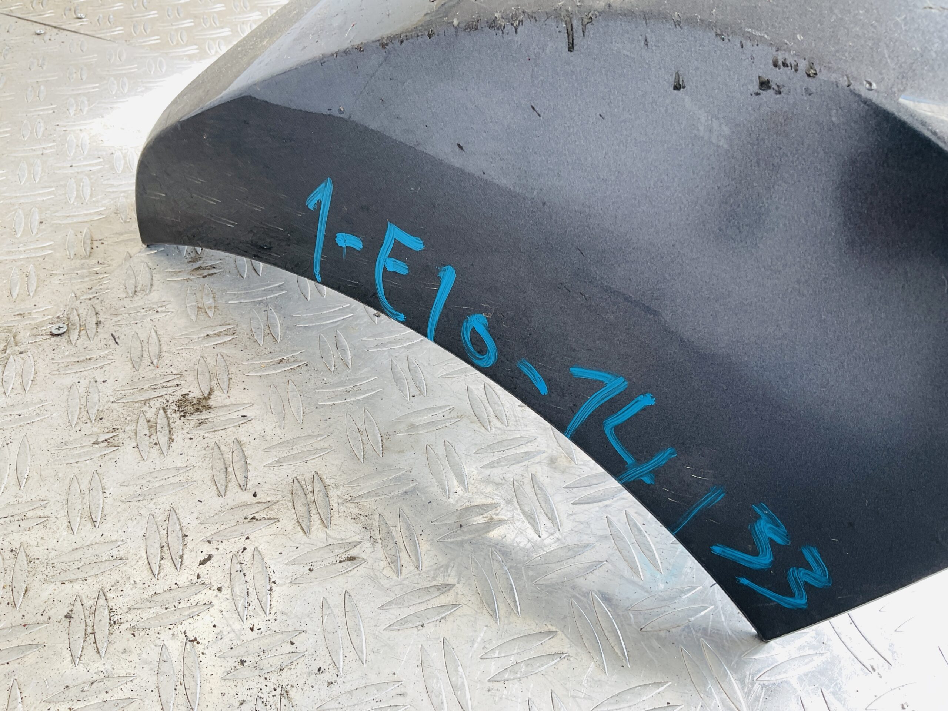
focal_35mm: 29
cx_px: 474
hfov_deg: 61.7
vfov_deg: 48.2
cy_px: 356
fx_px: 794
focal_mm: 3
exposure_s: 1/115
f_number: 1.8
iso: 16
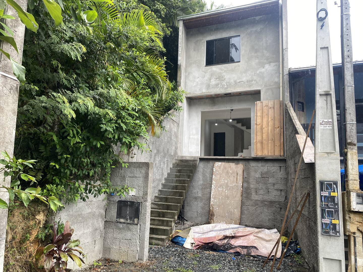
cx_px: 182
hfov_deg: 67.3
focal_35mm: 26
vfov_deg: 53.1
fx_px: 273
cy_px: 136
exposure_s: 1/307
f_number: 1.8
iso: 32
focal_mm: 4.25
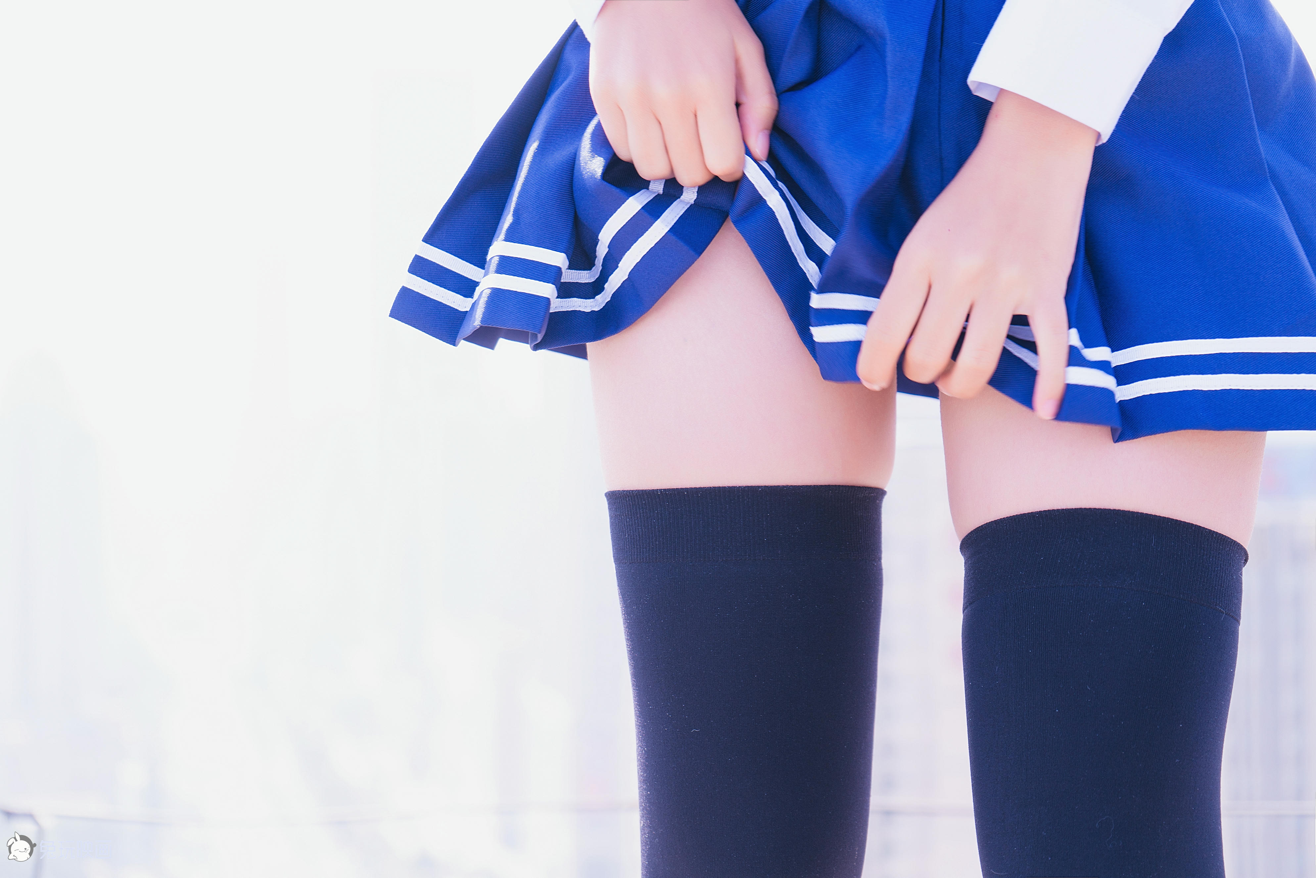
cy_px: 439
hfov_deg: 28.8
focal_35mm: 70
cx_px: 658
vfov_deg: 19.5
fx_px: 2559
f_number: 5.6
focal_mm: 70
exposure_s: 1/100
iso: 100
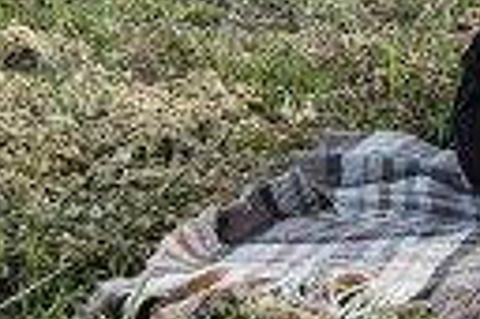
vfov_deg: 4.3
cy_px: -471
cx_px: 1026
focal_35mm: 313
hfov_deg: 6.4
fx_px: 4168
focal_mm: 62
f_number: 13
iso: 500
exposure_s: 1/400
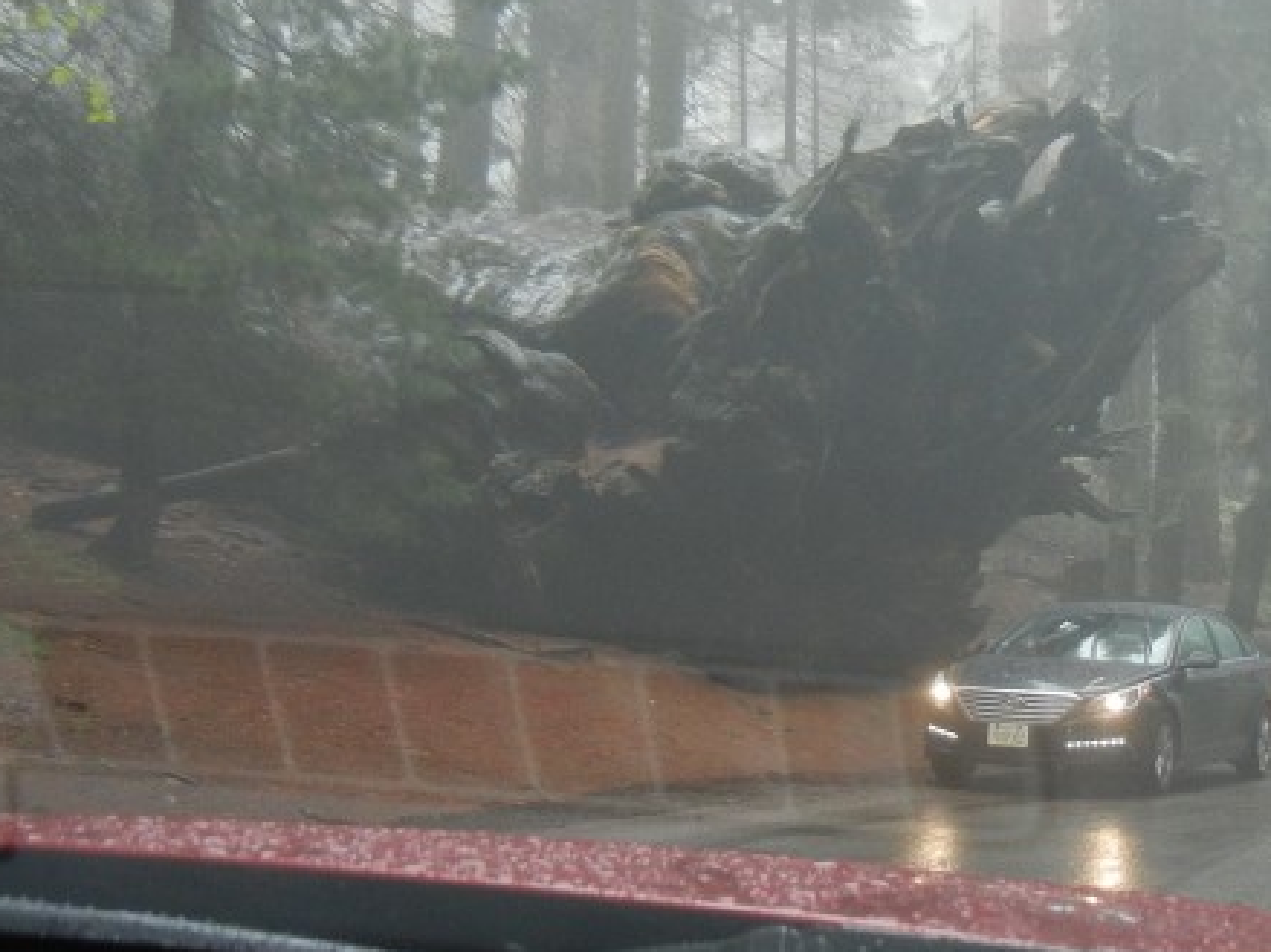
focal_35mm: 70
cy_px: 422
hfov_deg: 27.3
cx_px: 1005
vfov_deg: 21.0
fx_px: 2569
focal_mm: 5.4
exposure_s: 1/60
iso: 265
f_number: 3.5
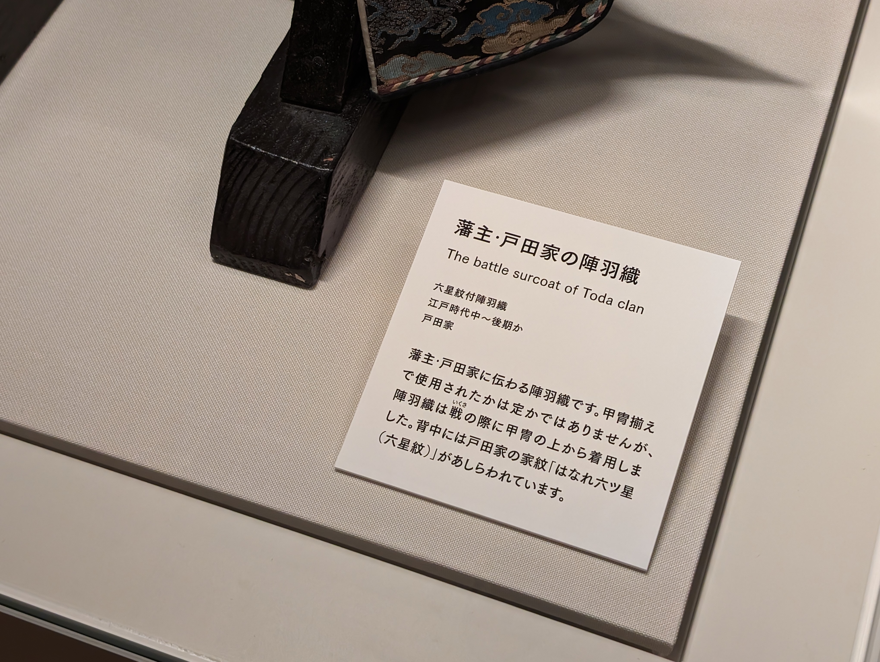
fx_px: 1247
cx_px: 440
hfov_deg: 38.9
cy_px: 331
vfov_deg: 29.7
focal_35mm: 49
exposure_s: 1/44
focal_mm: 6.9
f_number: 1.68
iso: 403
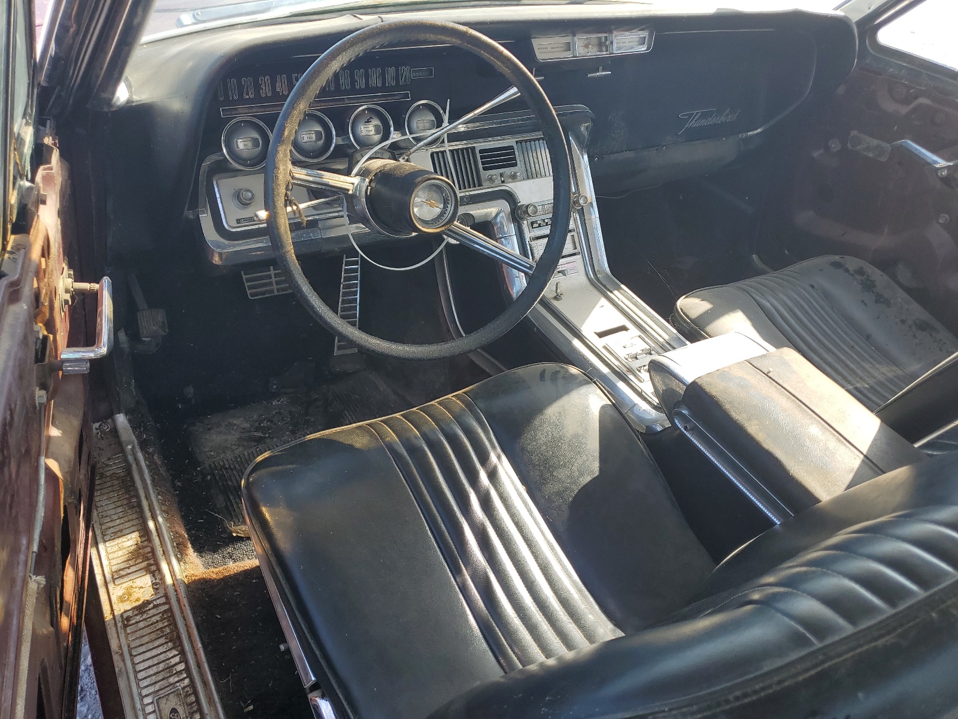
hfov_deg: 67.3
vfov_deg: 53.1
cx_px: 479
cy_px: 360
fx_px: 720
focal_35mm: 26
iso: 50
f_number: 1.5
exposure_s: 1/400
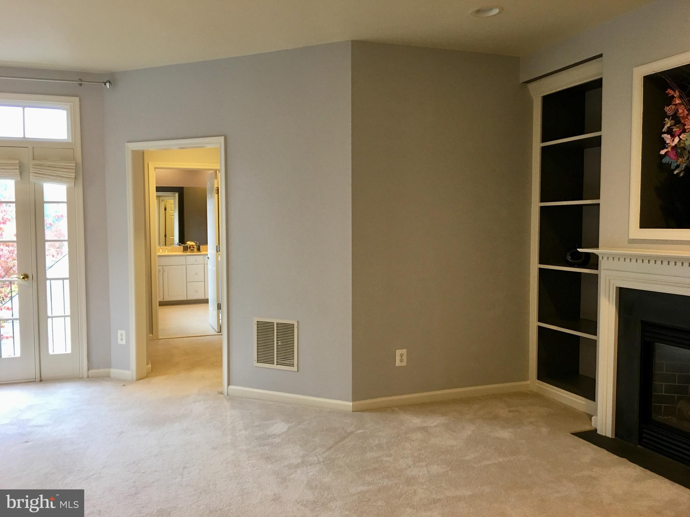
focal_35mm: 29
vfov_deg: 48.2
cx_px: 345
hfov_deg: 61.7
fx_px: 578
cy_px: 258
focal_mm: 4.15
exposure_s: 1/15
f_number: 2.2
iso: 50
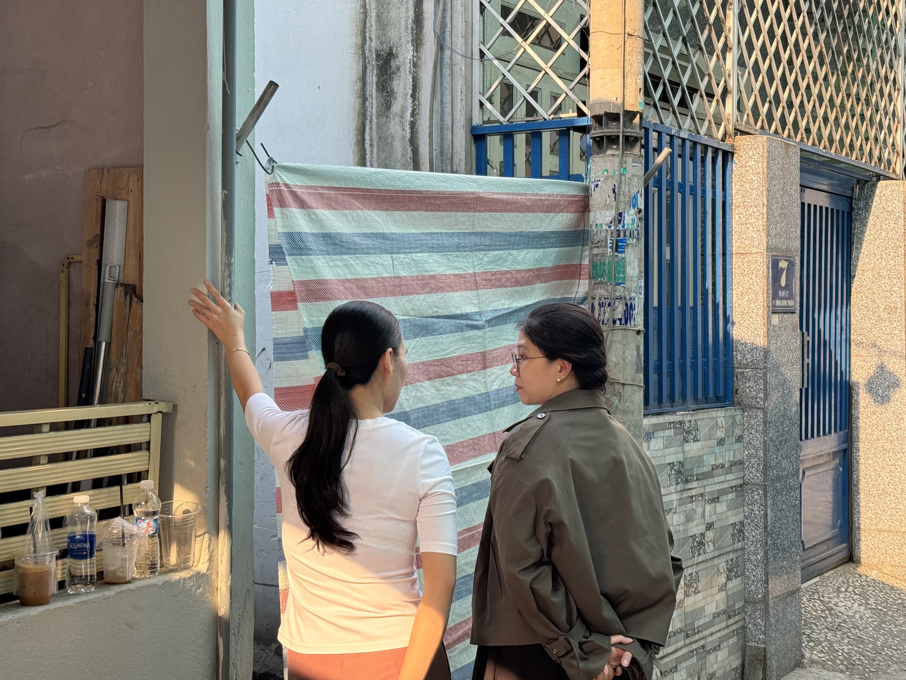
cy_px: 340
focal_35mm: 48
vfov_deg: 30.3
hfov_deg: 39.7
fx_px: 1256
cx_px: 453
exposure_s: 1/425
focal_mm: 6.76
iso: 64
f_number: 1.78
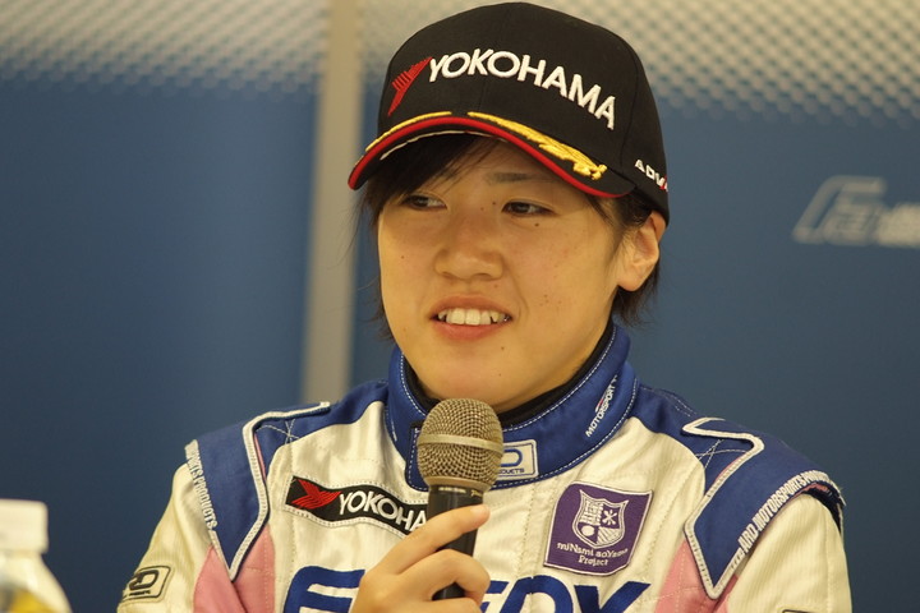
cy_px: 306
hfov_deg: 7.6
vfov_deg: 5.1
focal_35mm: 270
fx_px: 6899
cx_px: 460
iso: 800
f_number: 2.8
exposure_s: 1/125
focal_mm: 180
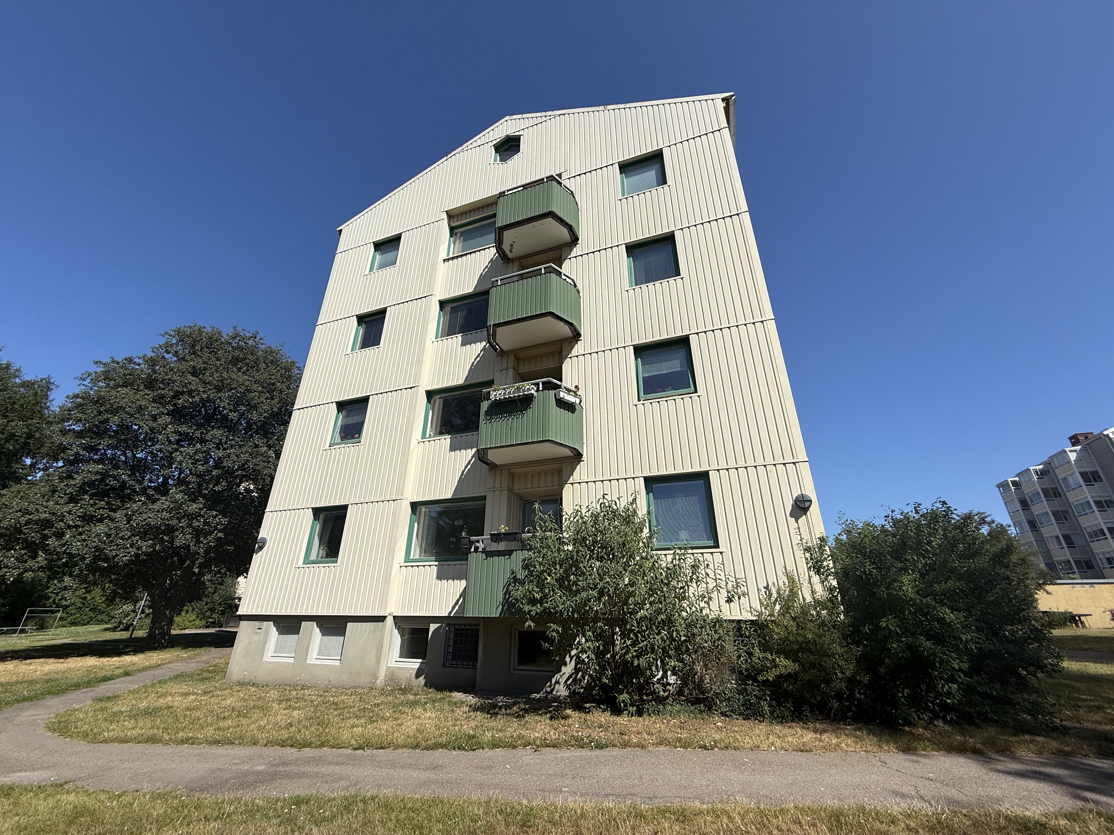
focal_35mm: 14
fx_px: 451
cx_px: 557
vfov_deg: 85.7
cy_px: 418
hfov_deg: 102.1
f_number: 2.2
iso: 50
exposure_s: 1/4149
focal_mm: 2.22
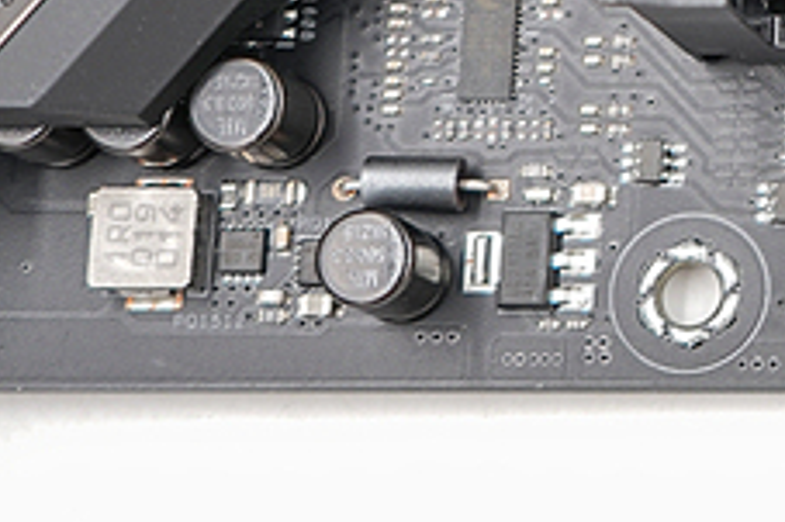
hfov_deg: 10.5
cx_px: 1646
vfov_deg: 7.7
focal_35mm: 177
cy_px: -161
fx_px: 3857
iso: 80
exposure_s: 1/50
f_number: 4.5
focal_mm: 41
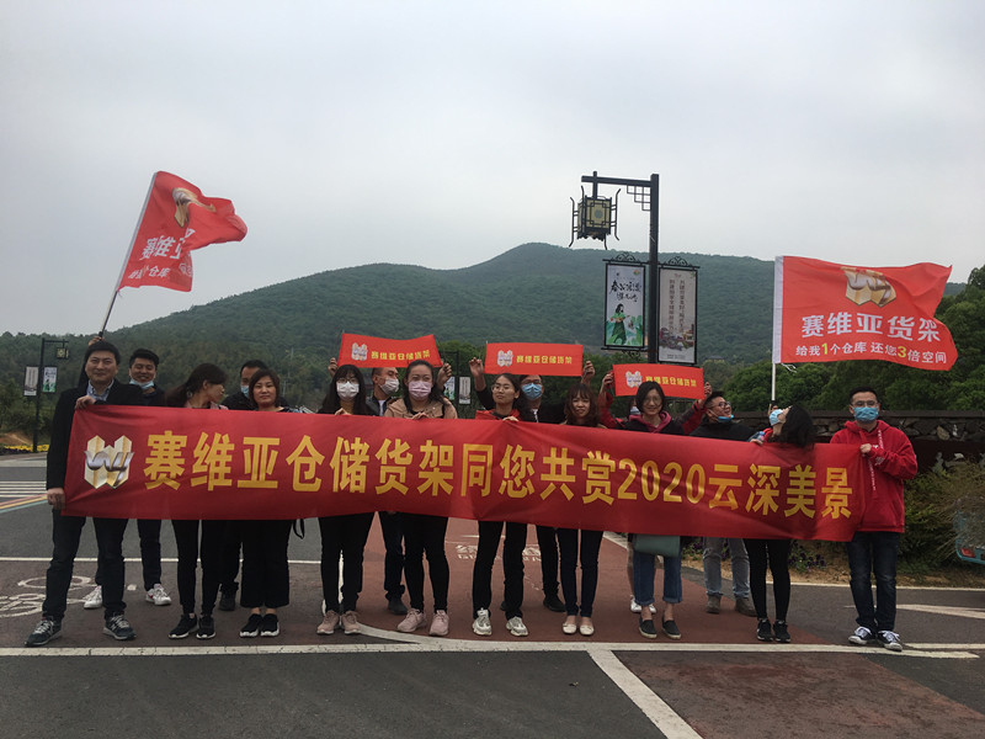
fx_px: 825
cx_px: 492
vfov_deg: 48.2
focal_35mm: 29
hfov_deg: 61.7
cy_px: 370
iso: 25
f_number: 2.2
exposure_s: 1/601
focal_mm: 4.15
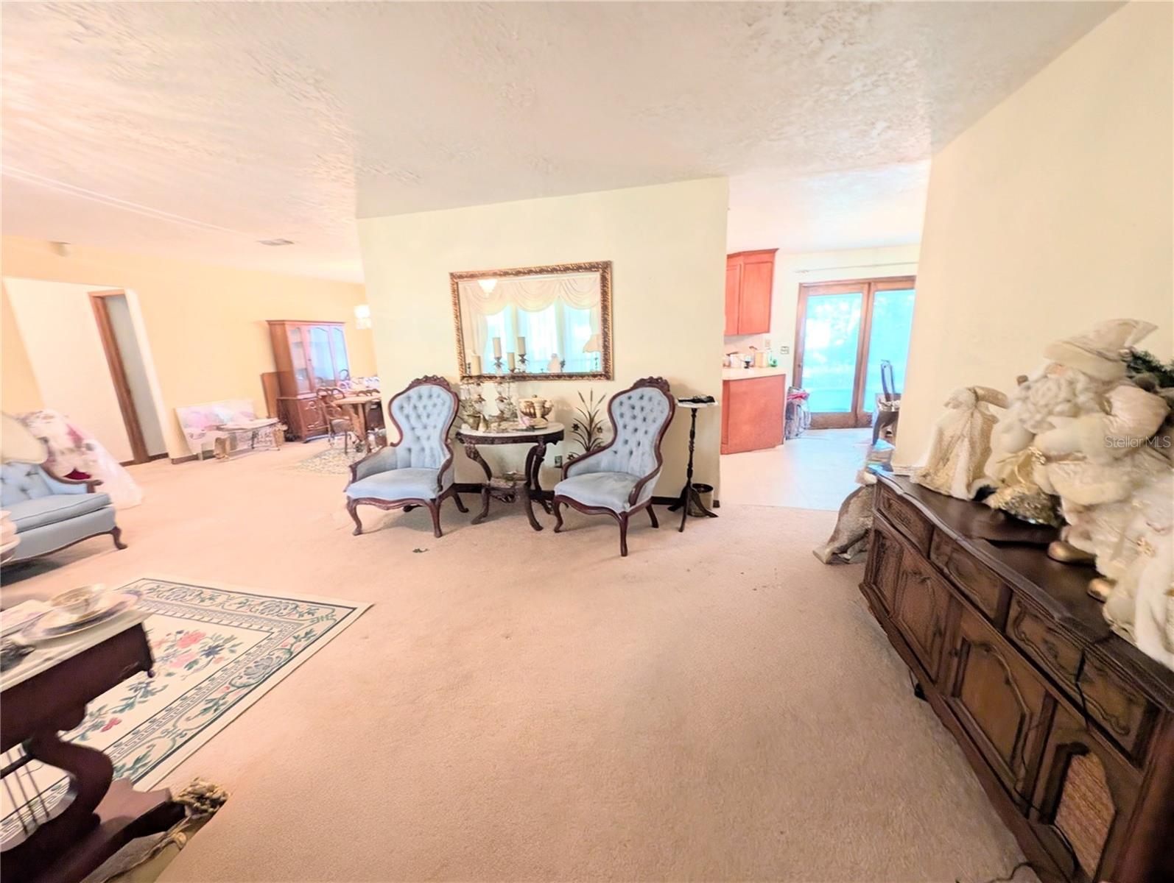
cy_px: 442
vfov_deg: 94.6
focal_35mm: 12
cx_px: 587
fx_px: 408
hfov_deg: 110.5
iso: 128
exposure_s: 1/30
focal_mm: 2.23
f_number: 1.95
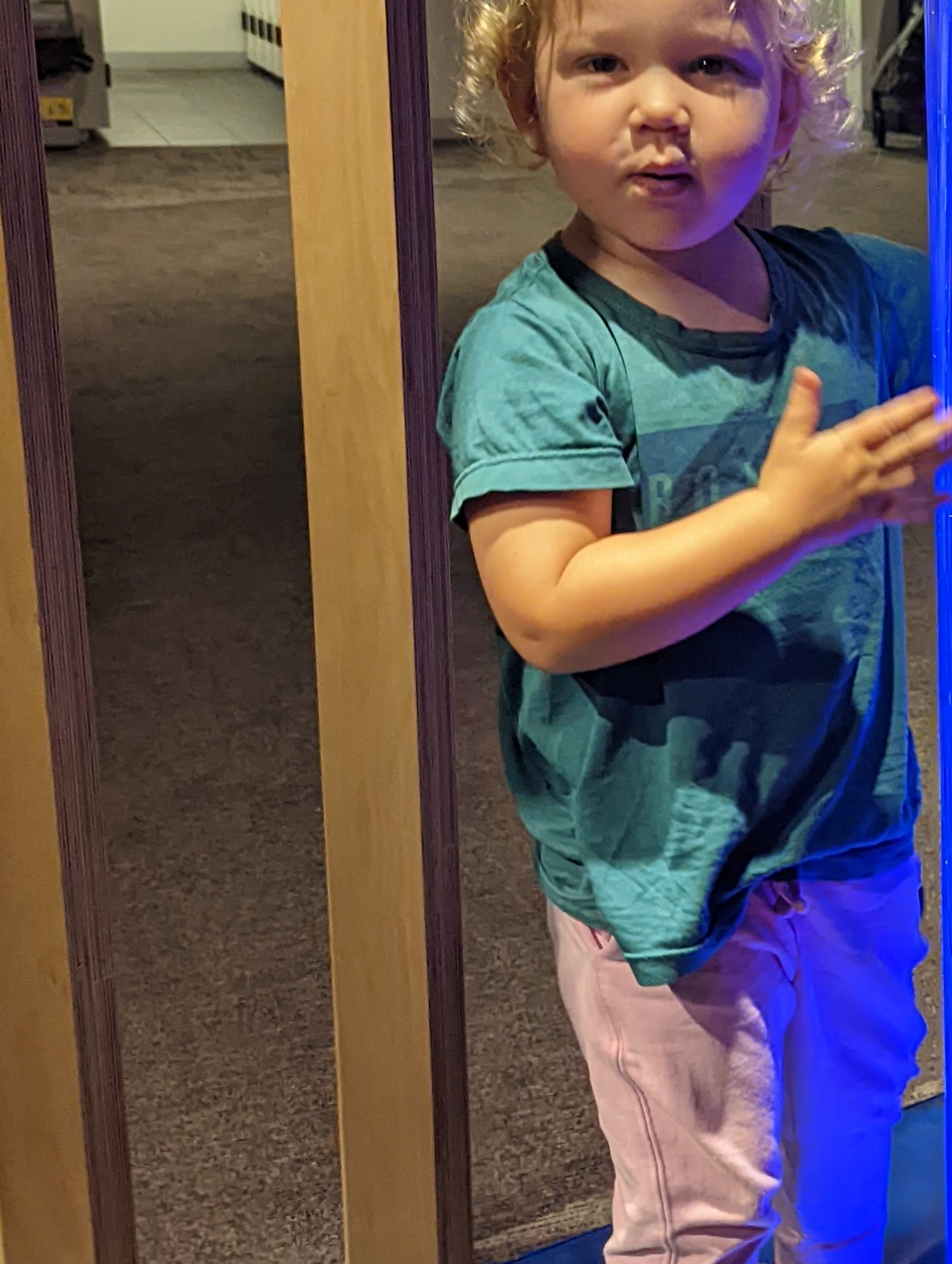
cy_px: 465
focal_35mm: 65
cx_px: 1186
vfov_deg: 29.6
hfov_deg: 20.9
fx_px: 2377
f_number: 1.85
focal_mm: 6.81
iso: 356
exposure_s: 1/100
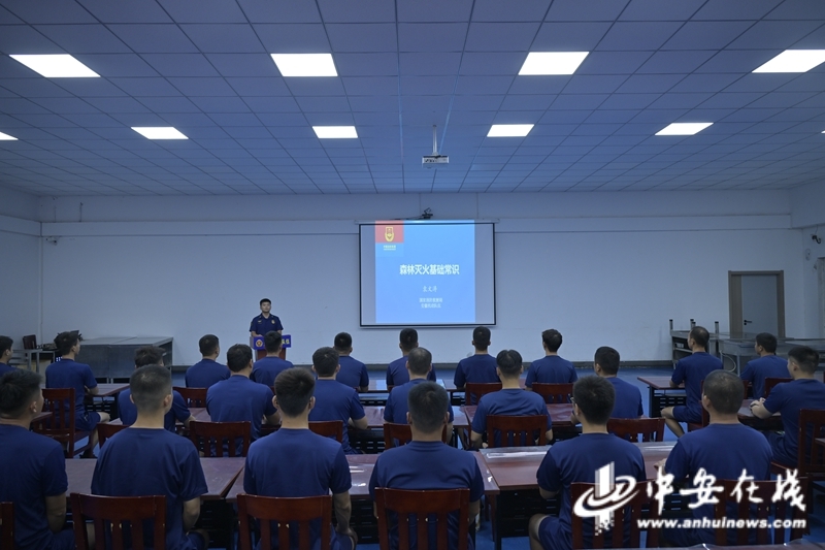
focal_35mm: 26
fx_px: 607
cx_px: 412
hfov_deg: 68.4
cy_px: 275
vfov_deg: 48.7
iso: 640
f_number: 4.2
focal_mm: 26.5
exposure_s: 1/60
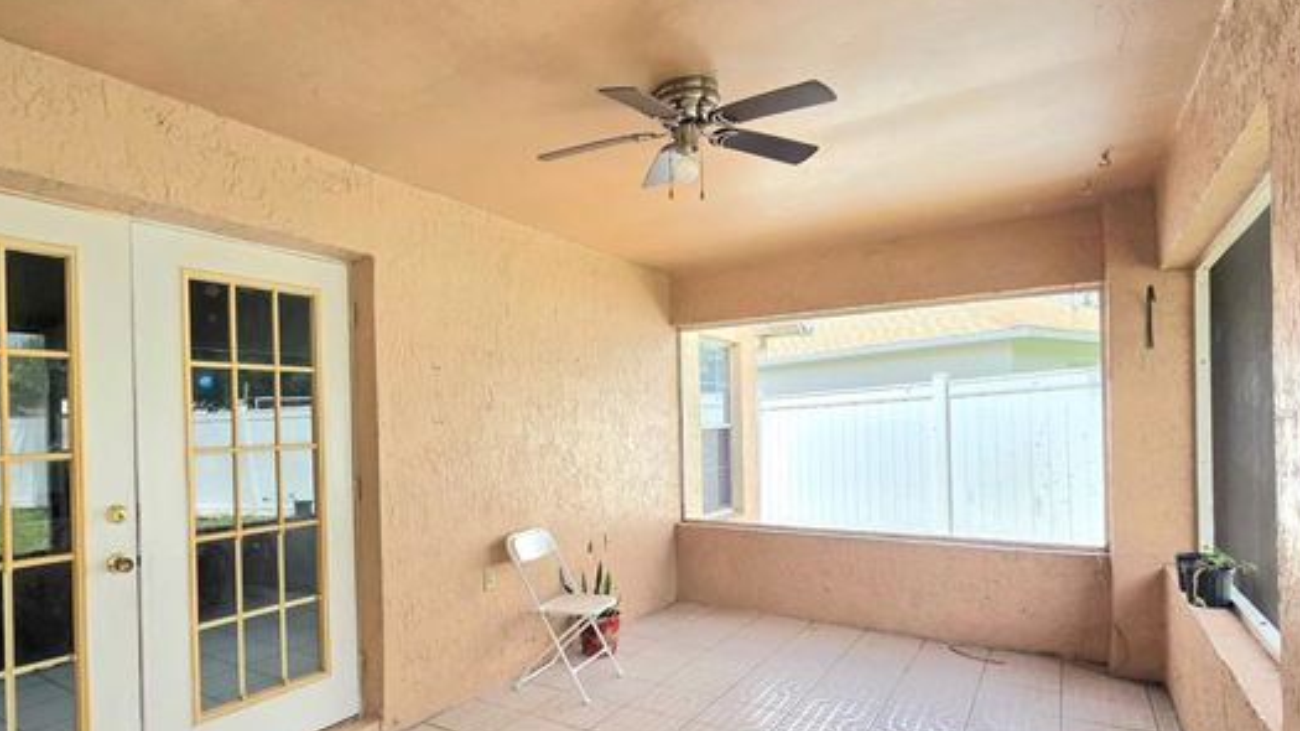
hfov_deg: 88.8
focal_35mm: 19
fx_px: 655
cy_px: 421
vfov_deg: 58.0
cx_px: 541
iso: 50
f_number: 2.2
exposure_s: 1/357
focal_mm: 2.2
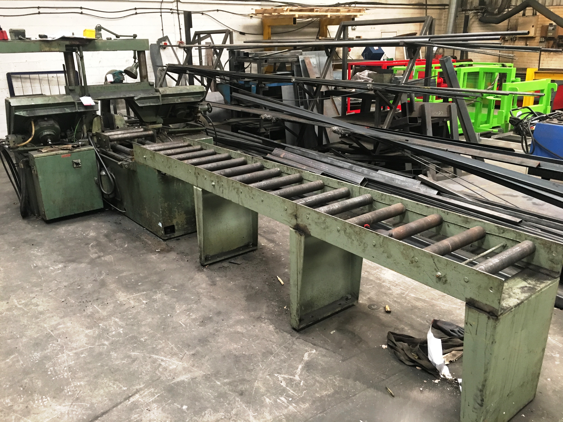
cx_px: 282
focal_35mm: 29
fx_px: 472
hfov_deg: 61.7
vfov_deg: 48.2
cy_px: 211
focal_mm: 4.15
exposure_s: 1/20
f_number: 2.2
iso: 200
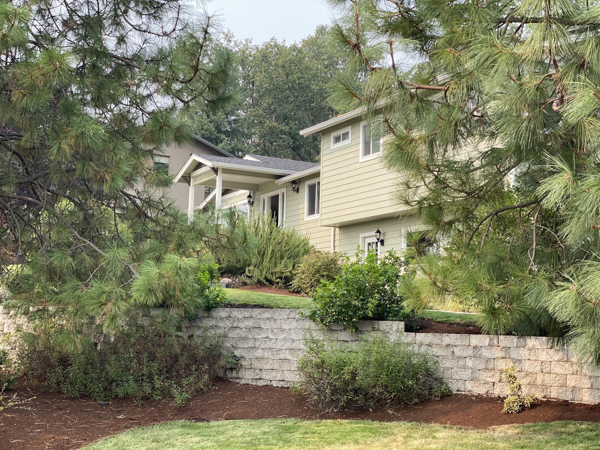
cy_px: 225
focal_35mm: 52
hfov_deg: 36.8
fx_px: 901
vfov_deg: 28.0
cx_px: 300
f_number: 2
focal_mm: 6
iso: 20
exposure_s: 1/436
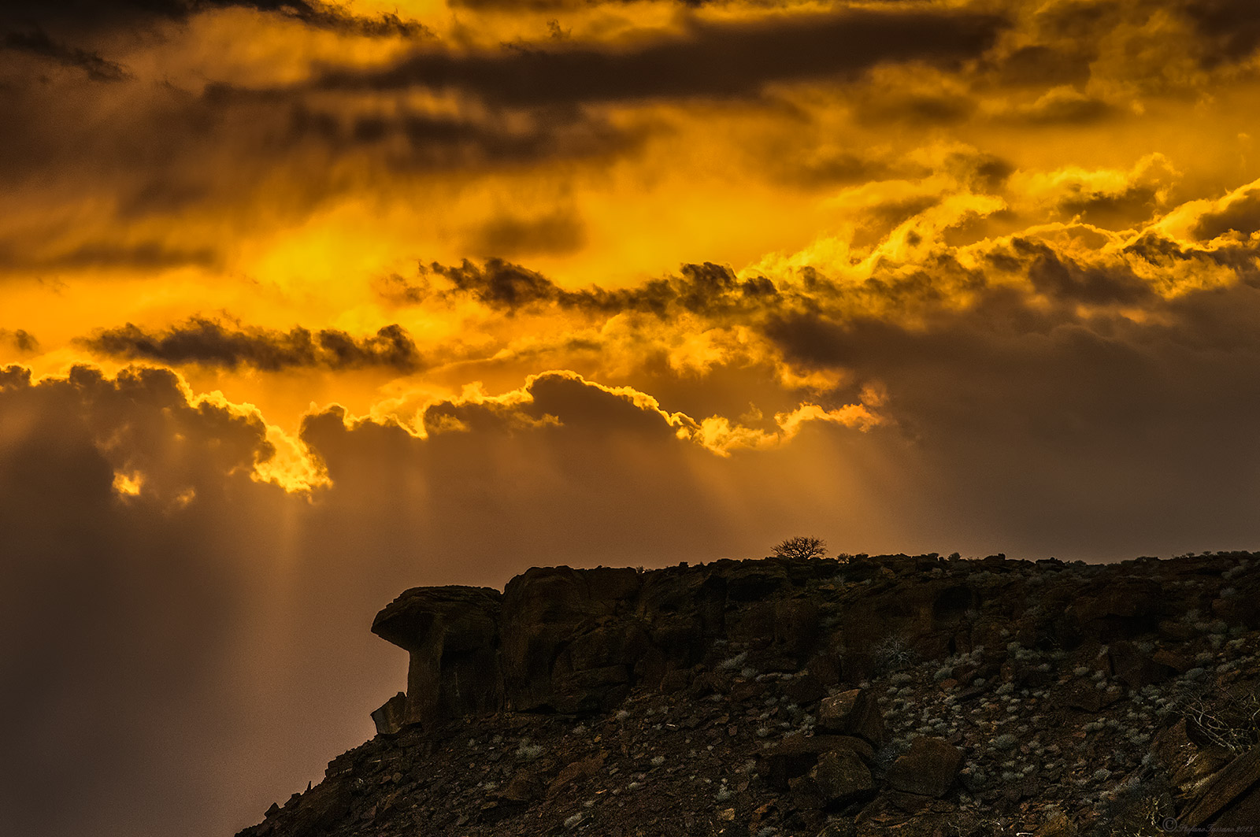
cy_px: 418
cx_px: 630
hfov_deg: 4.6
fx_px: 15732
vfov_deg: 3.0
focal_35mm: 450
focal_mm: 300
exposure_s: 1/640
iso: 200
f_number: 10
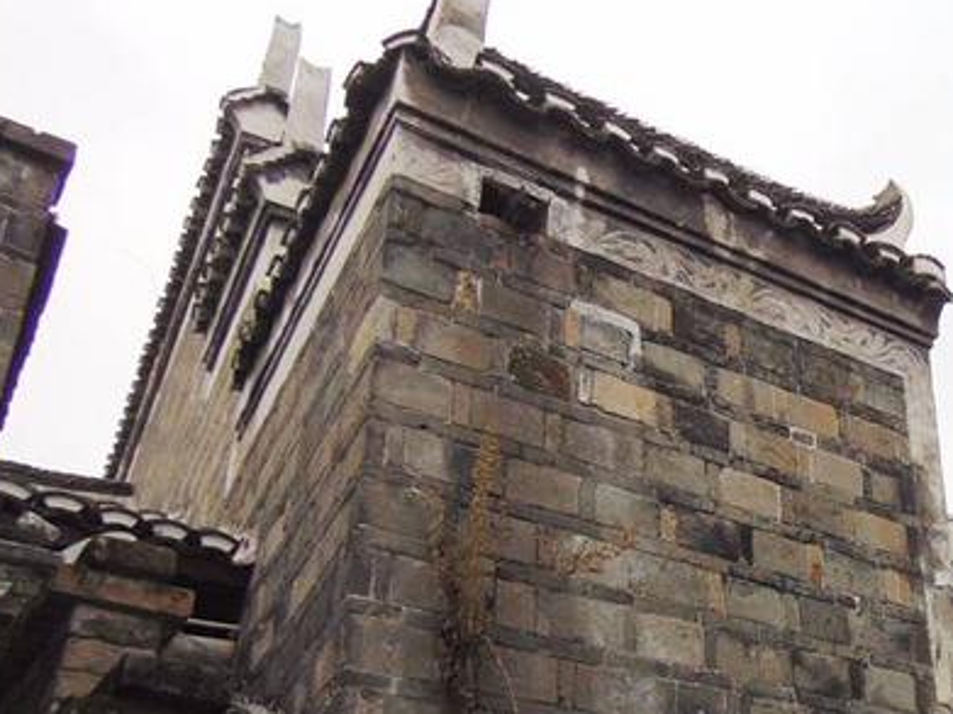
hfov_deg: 39.1
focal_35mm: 46
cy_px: 575
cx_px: 810
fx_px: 1266
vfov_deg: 30.7
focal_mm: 4.5
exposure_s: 1/30
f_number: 3
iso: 100
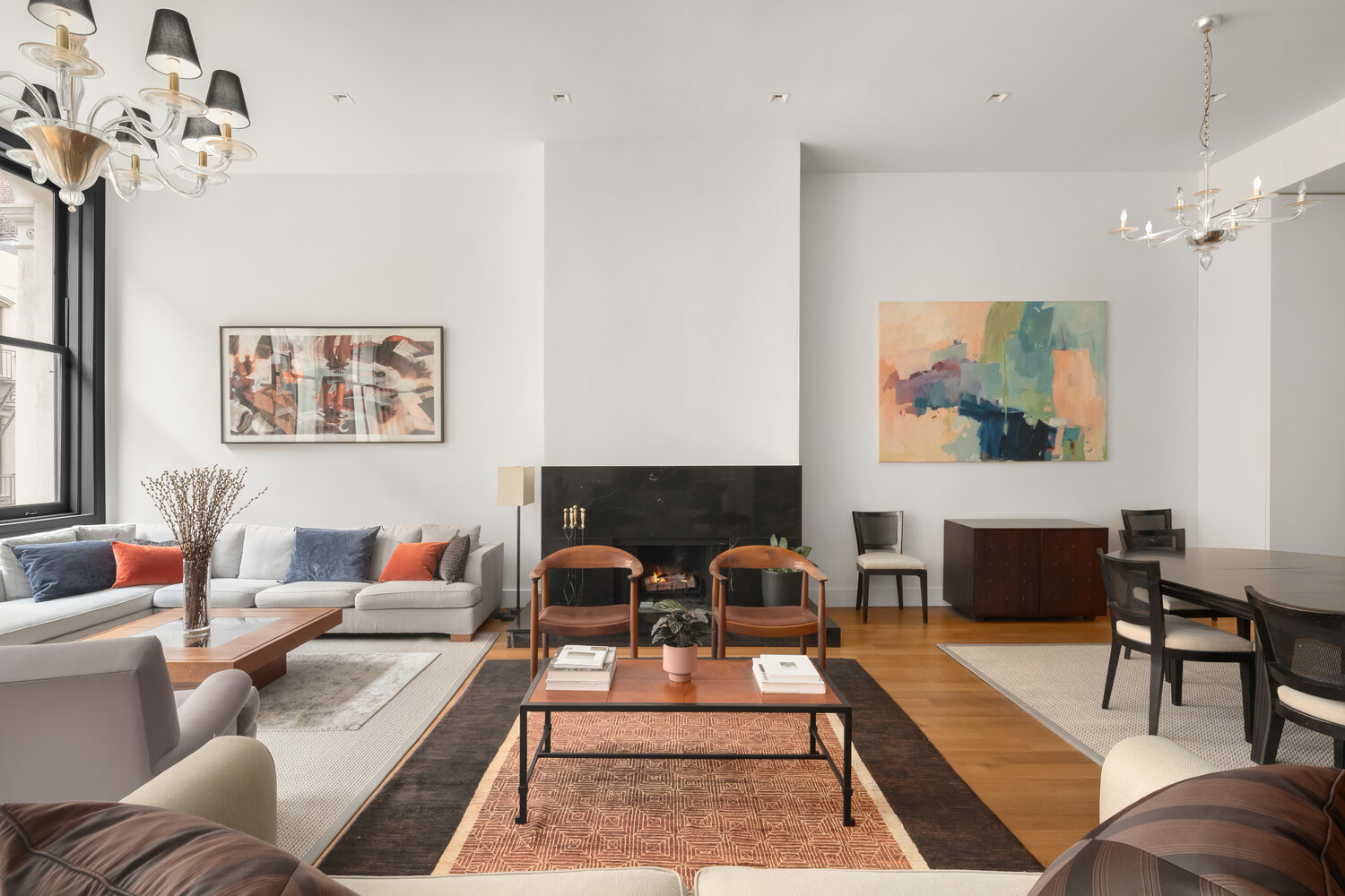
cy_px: 448
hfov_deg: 93.3
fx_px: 635
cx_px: 672
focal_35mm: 17
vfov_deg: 70.4
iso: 640
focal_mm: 17
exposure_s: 1/1.25
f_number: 16
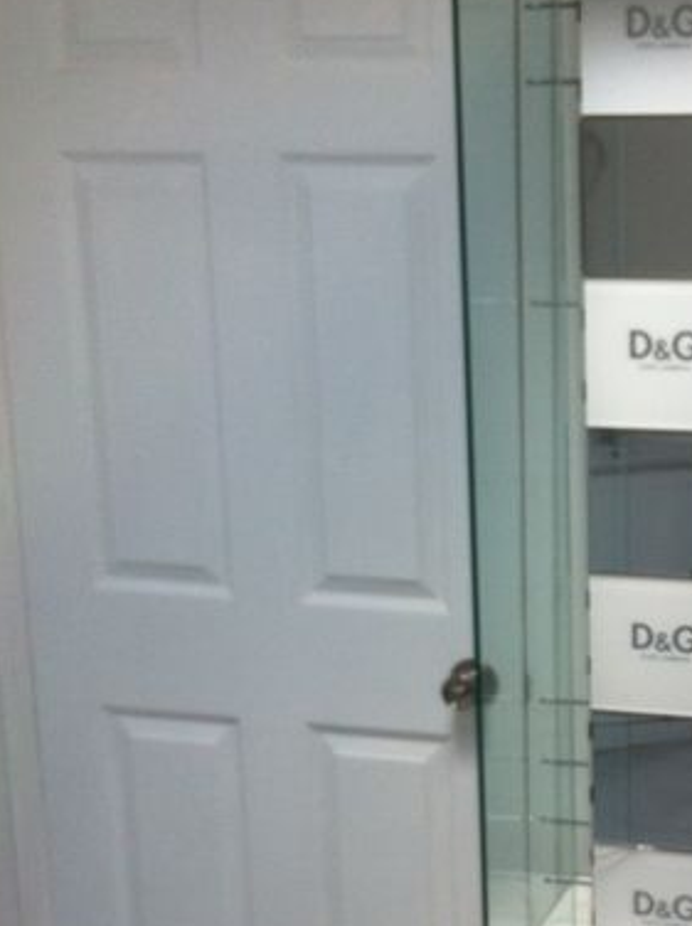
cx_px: 670
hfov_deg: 20.4
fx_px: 1870
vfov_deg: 27.5
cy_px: 655
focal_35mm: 70
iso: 80
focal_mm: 3.85
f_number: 2.8
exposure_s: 1/24
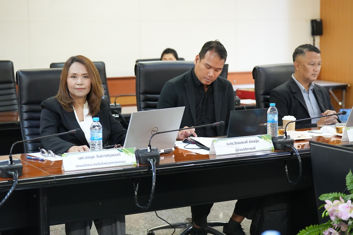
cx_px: 176
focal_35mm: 76
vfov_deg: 17.9
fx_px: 745
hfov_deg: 26.7
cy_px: 118
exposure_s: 1/125
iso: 6400
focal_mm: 76
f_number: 2.8
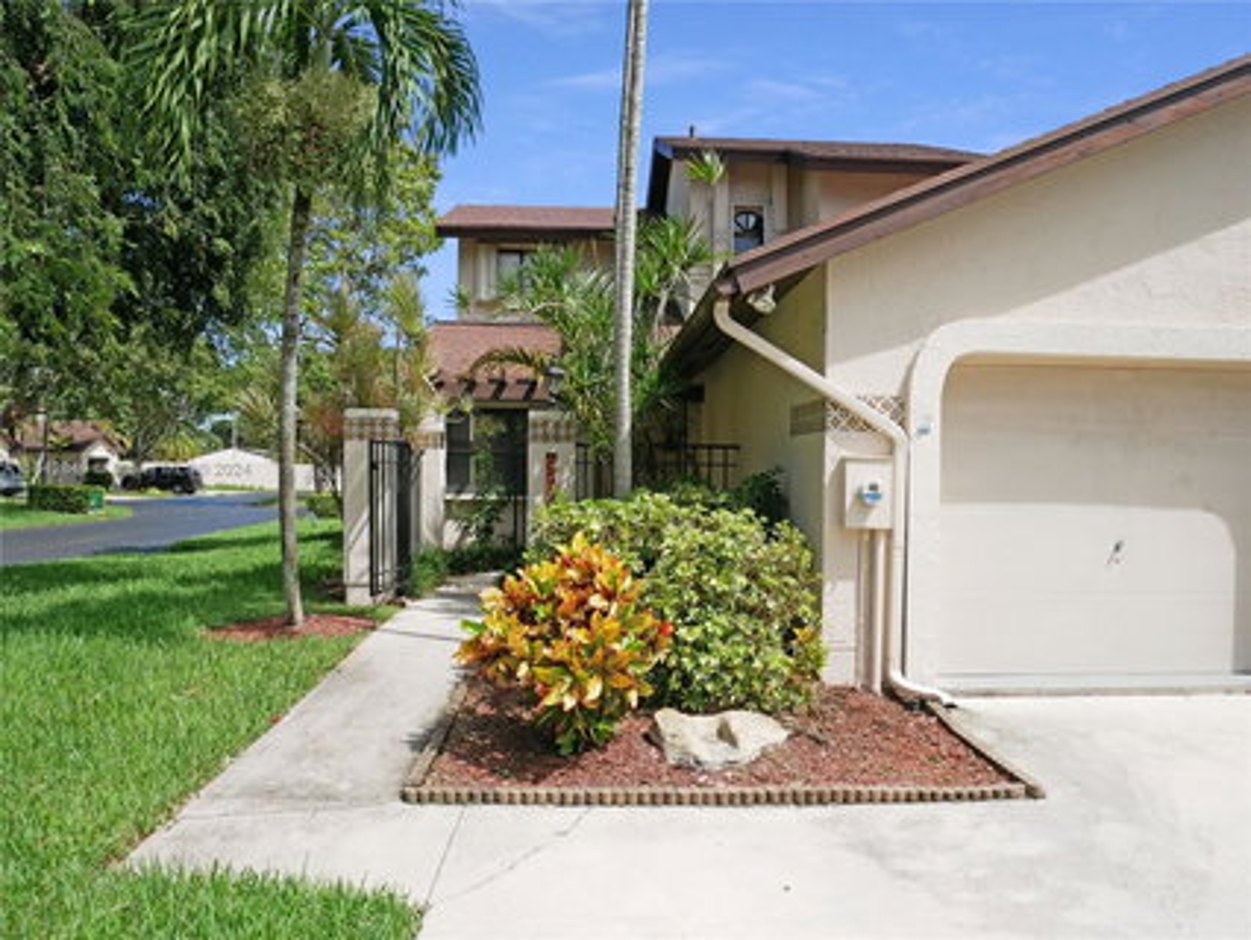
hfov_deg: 71.6
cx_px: 626
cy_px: 470
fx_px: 868
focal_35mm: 24
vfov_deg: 56.9
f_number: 8
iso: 200
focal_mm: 12
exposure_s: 1/500
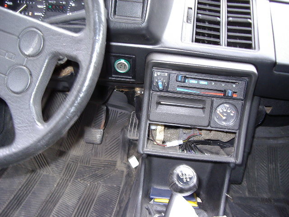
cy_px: 108
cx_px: 144
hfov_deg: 49.0
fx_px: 317
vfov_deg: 37.7
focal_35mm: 38
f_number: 2.6
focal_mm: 5.8
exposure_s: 1/60
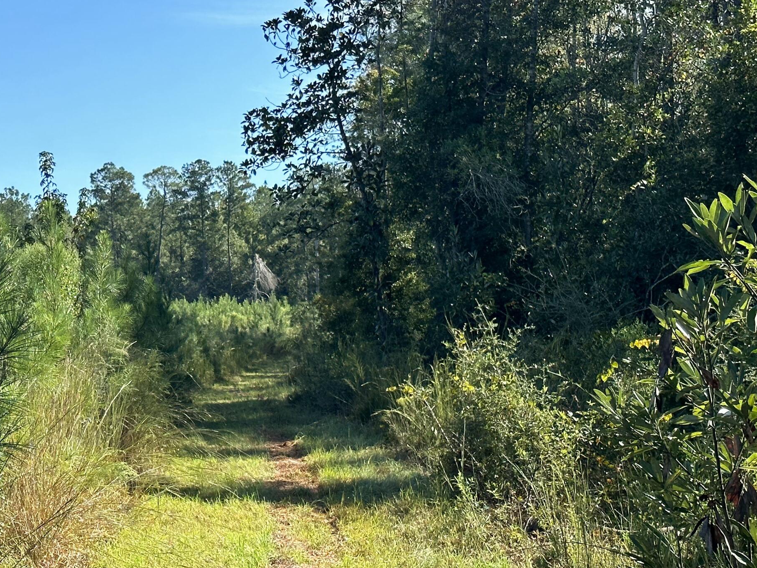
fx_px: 1727
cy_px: 293
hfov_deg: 24.3
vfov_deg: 18.7
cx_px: 152
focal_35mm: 79
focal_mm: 6.86
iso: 64
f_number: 1.78
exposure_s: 1/2410
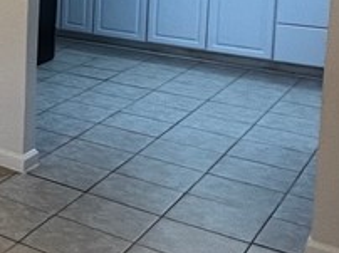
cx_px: -228
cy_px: -37
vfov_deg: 20.9
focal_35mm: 66
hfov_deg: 21.8
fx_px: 646
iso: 160
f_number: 1.8
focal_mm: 1.57
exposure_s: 1/60
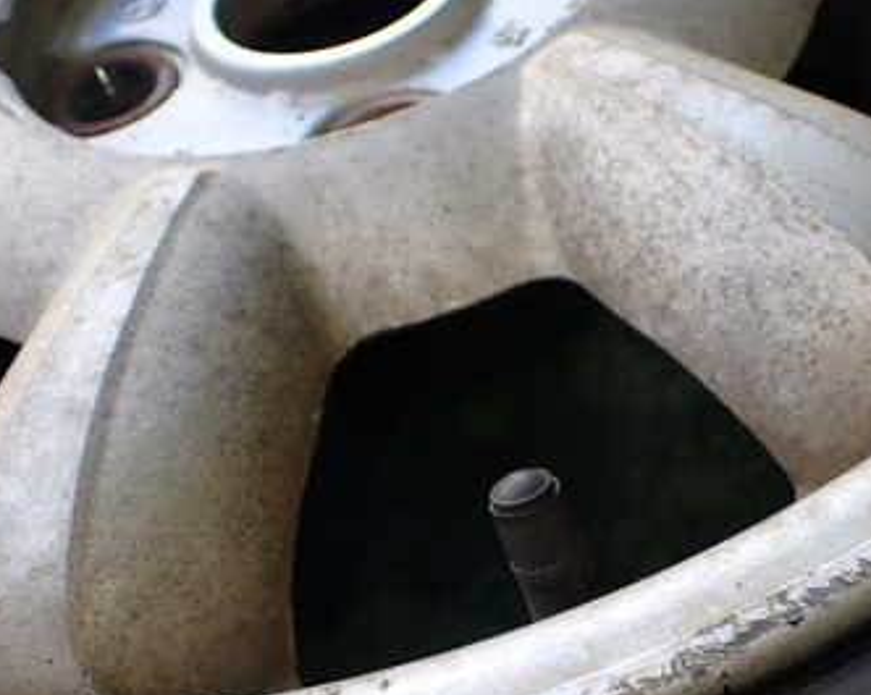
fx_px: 1365
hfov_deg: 34.5
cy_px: 501
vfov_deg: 28.3
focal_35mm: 53
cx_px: 672
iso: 160
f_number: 2.3
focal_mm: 5.4
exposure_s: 1/125
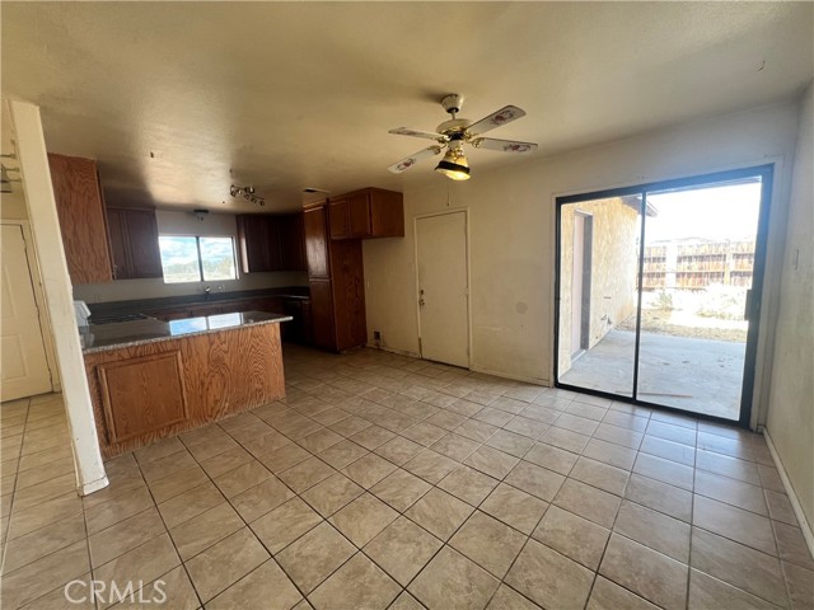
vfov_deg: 89.9
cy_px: 305
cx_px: 407
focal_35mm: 13
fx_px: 306
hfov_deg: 106.2
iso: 125
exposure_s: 1/99
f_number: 1.8
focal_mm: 1.57
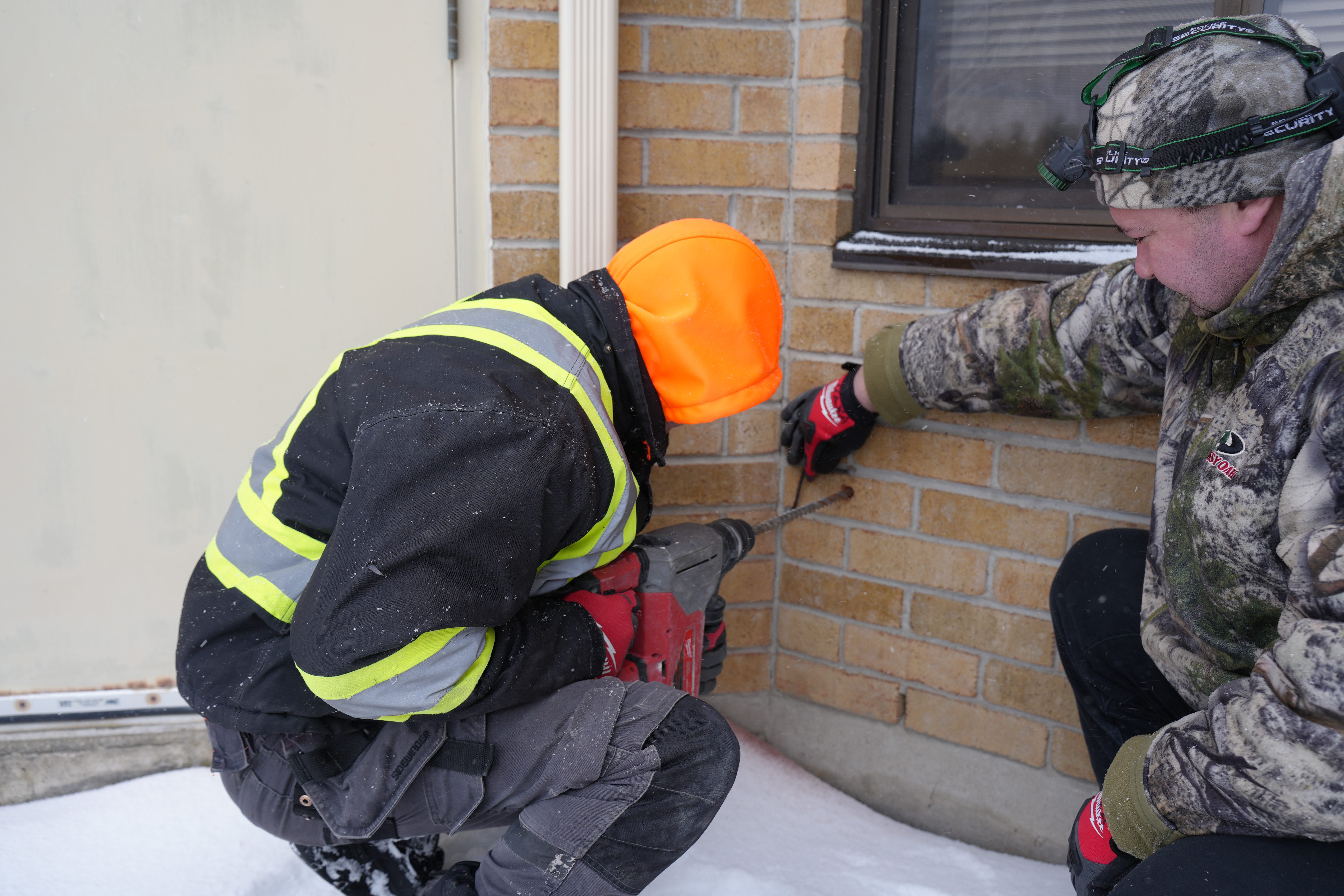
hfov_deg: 65.5
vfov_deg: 46.4
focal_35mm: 28
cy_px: 448
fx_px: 1045
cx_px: 672
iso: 100
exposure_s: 1/200
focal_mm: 28
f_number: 4
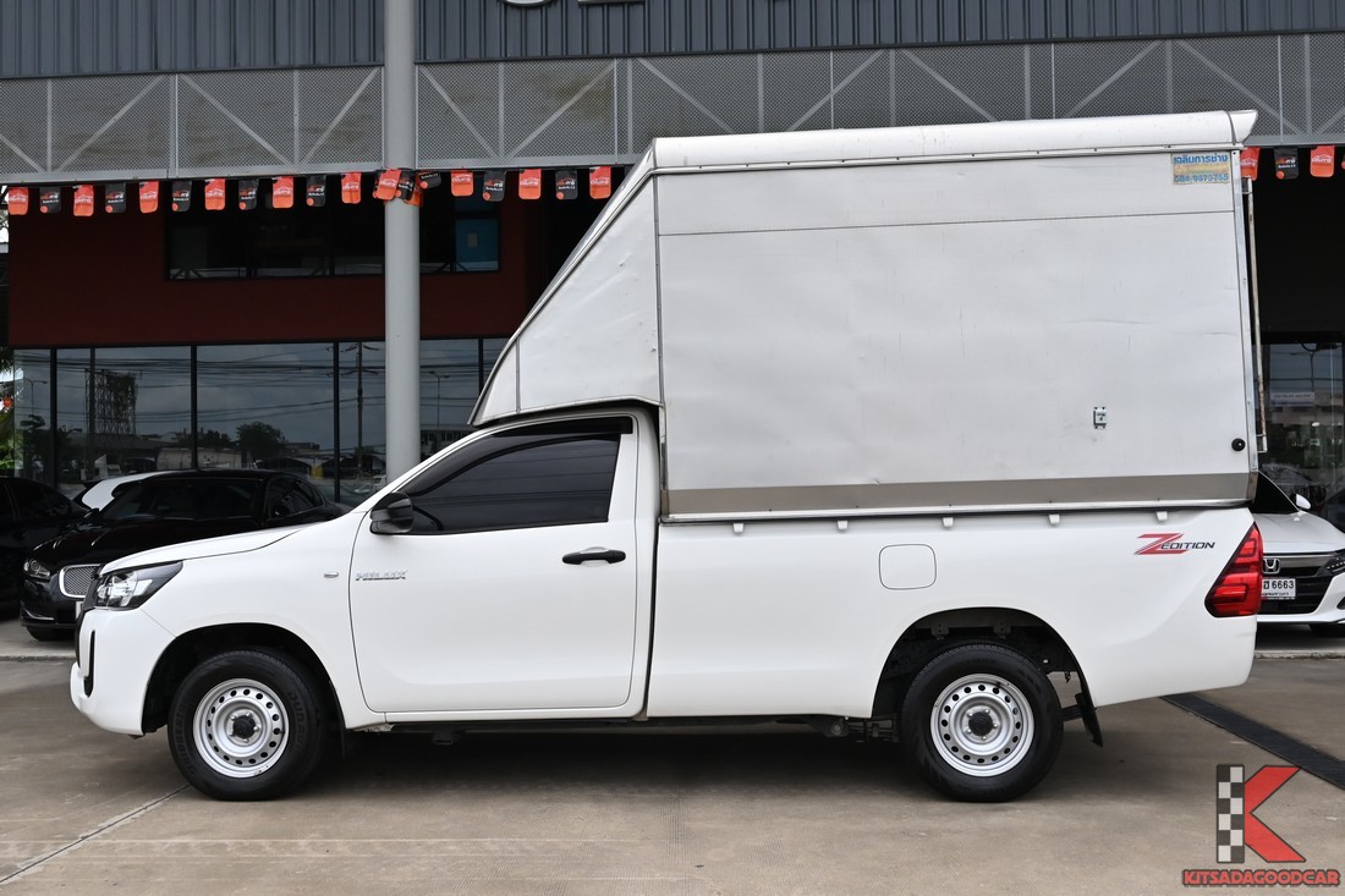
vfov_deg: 36.9
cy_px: 448
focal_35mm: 36
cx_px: 672
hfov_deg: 53.1
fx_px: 1345
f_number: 5.6
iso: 560
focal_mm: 24
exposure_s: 1/4000
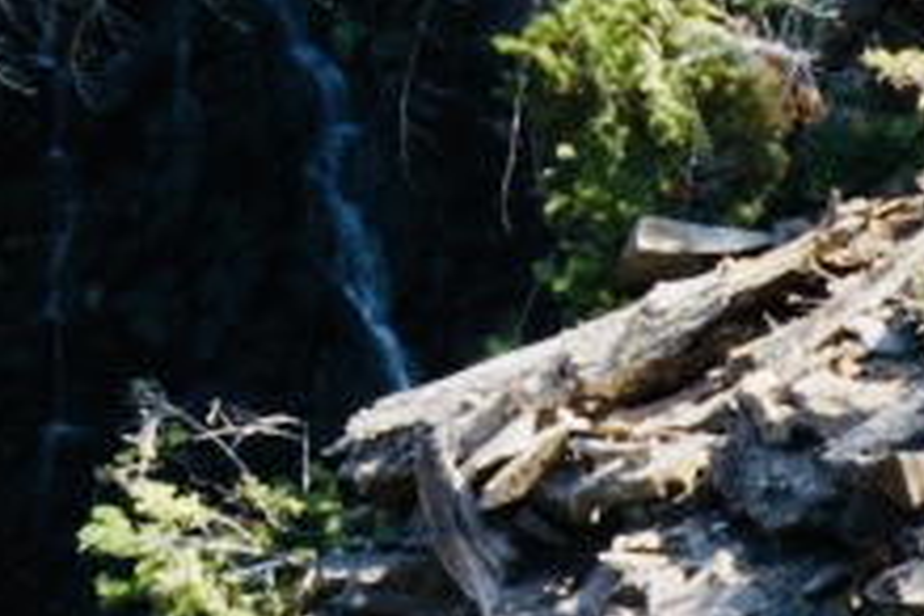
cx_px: -1481
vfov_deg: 4.5
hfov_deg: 6.4
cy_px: 139
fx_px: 7776
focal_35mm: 303
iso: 50
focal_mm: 41
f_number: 22
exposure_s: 1/5
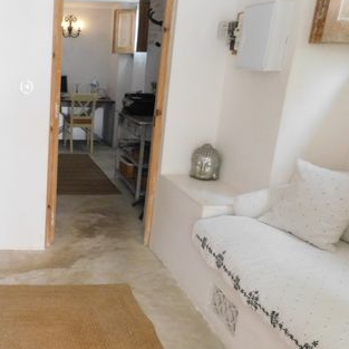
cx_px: 32
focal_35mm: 39
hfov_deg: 39.6
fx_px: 445
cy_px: 200
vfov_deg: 42.7
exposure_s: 1/80
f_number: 3
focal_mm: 4
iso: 400
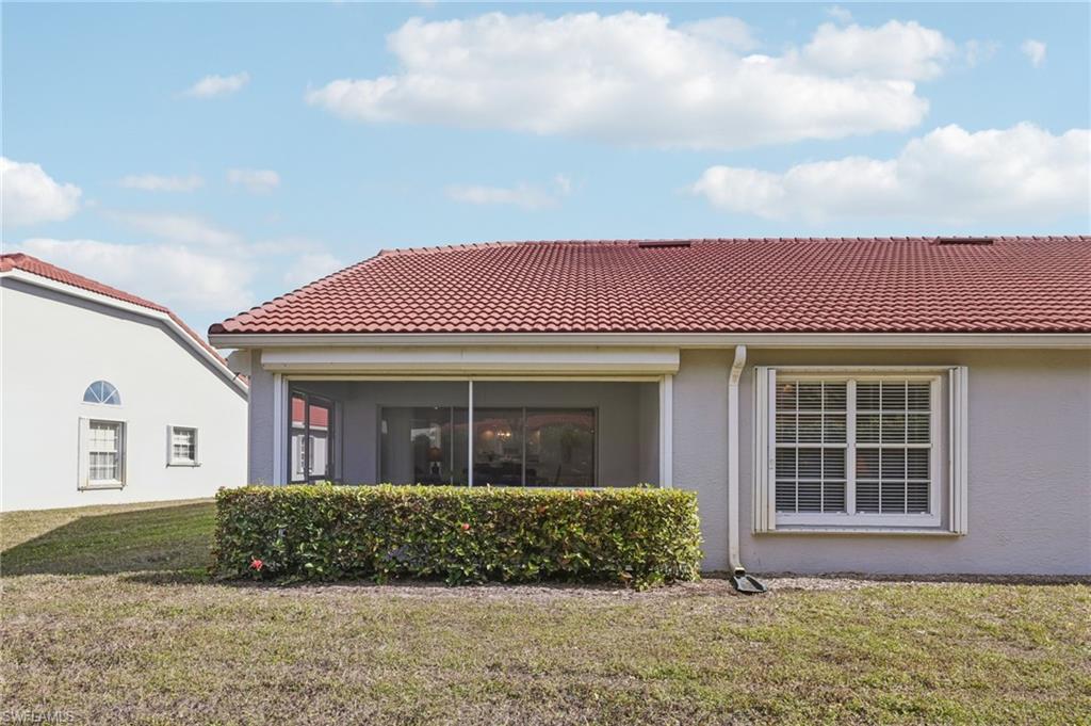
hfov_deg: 81.2
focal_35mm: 21
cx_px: 546
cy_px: 363
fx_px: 636
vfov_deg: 59.4
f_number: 8
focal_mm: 14
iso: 50
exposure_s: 1/100
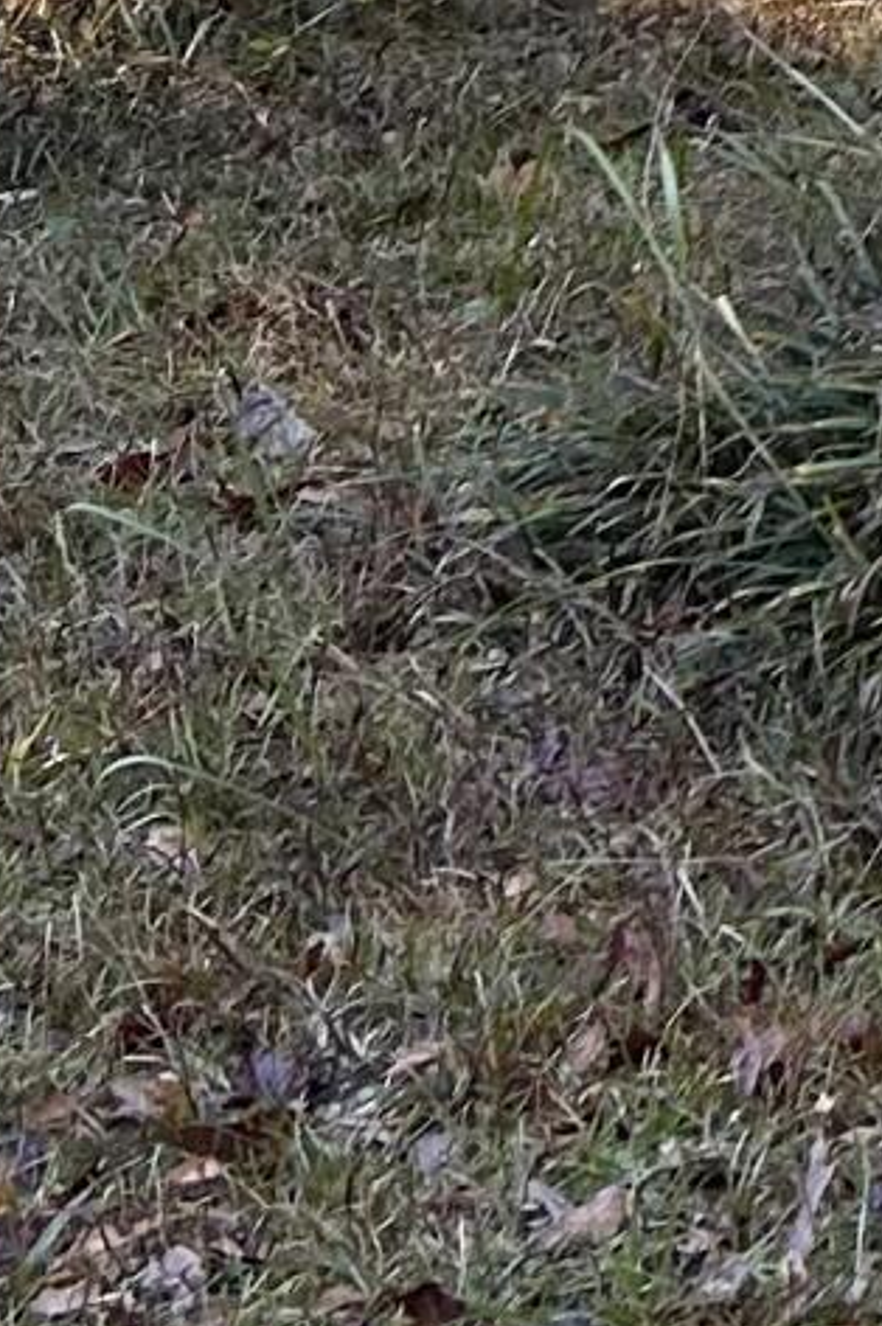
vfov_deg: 11.0
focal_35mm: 172
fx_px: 6330
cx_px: 2553
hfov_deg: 7.2
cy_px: -1183
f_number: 1.5
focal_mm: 5.7
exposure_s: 1/142
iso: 32
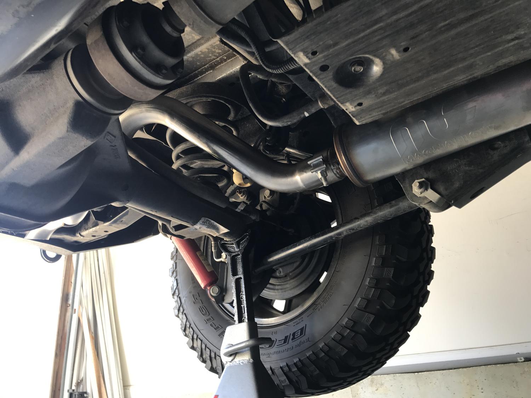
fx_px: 430
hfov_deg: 63.4
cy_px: 199
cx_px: 266
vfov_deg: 49.7
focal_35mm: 28
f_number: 1.8
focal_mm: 3.99
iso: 20
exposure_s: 1/40
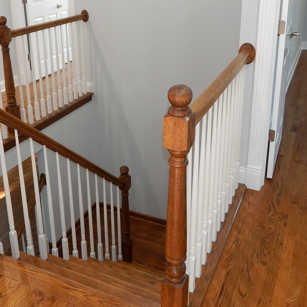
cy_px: 91
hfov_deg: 42.6
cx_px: 123
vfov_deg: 42.0
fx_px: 391
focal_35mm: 39
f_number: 3
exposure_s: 1/30
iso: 140
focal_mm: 4
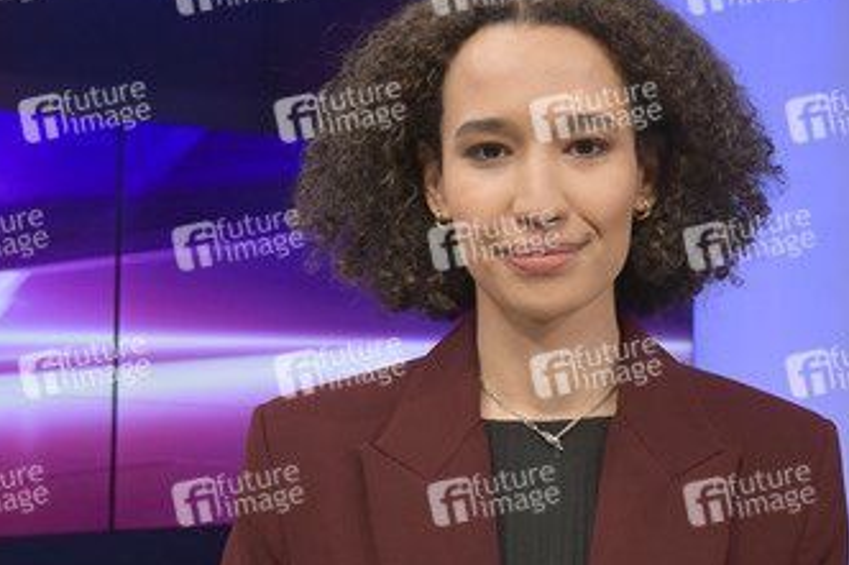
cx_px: 528
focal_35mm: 57
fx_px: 1344
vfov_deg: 23.7
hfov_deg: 34.9
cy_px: 304
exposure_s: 1/200
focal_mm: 42
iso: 2500
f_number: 6.3
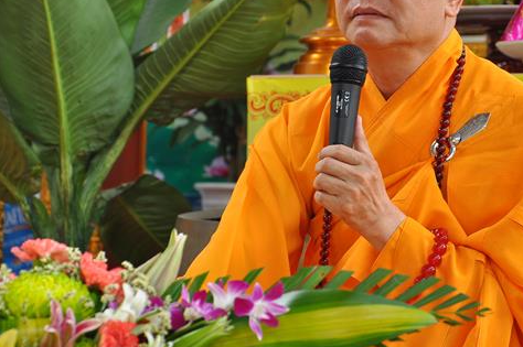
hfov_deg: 11.8
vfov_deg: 7.8
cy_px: 118
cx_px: 321
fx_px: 2535
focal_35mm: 175
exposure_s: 1/10
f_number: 5.6
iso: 360
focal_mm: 85
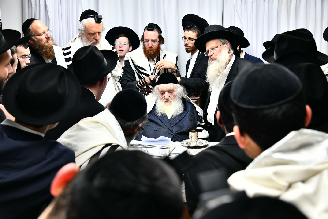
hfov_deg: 35.6
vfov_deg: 24.2
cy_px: 110
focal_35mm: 56
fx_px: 510
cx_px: 164
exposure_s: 1/200
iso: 1600
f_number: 5.6
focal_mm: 56
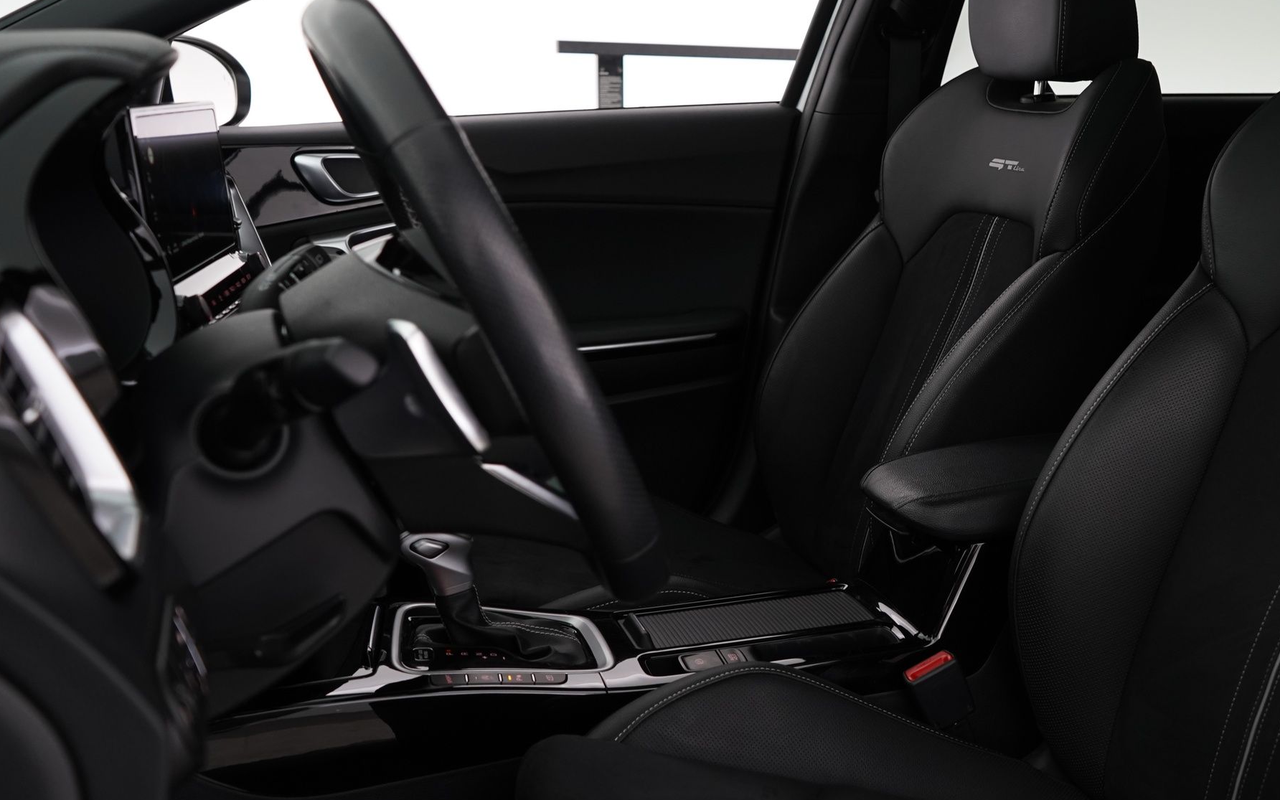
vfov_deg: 32.0
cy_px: 399
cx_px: 848
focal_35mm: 40
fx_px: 1395
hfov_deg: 48.5
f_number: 5
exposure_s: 1/10
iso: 1000
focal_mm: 28
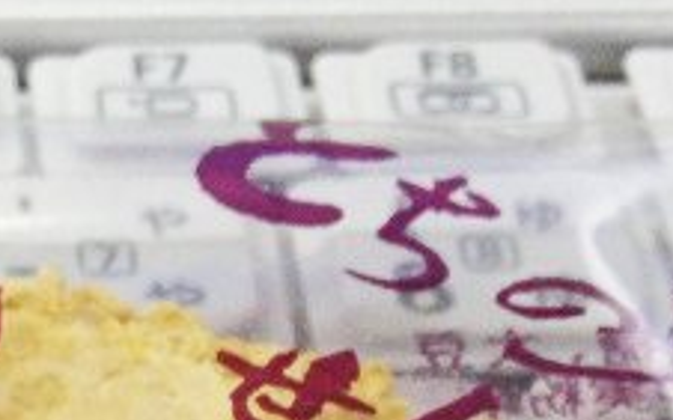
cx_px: -89
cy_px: 871
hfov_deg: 12.7
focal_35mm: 161
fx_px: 2952
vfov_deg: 7.8
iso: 50
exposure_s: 1/30
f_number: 2.4
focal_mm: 4.28
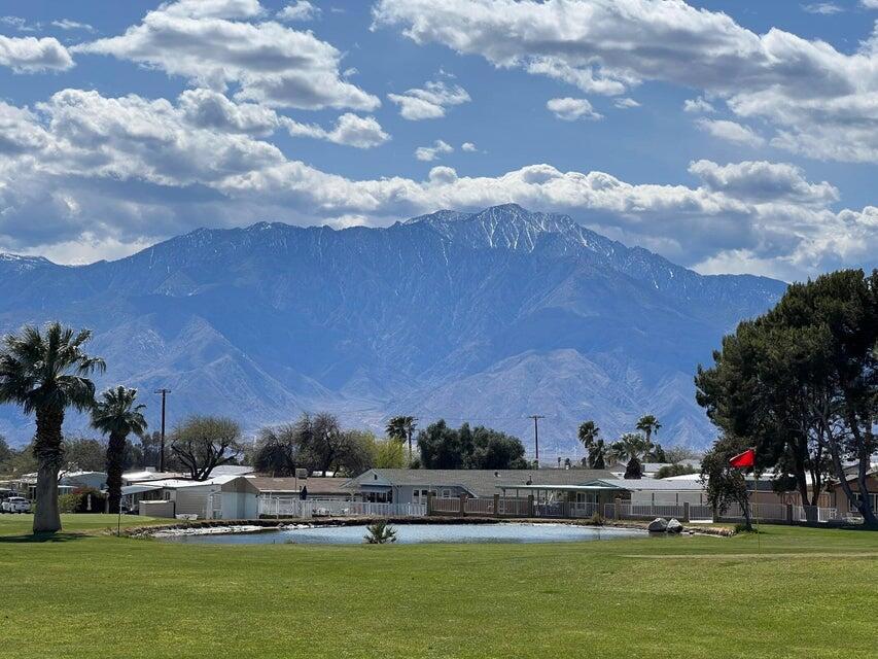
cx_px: 439
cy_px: 330
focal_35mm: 77
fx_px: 1953
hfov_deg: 25.3
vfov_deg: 19.1
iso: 32
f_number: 2.8
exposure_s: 1/1698
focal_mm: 9
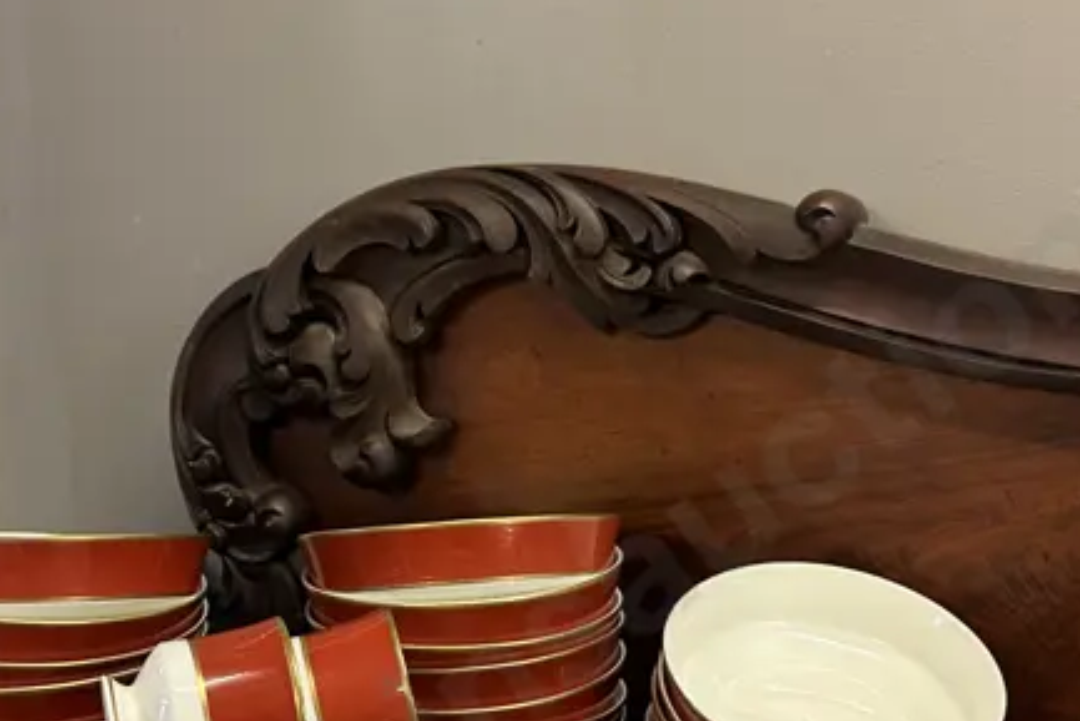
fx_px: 1770
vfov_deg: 22.4
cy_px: 656
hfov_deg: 33.9
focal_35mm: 59
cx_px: 544
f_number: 1.78
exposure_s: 1/50
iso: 160
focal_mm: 6.86
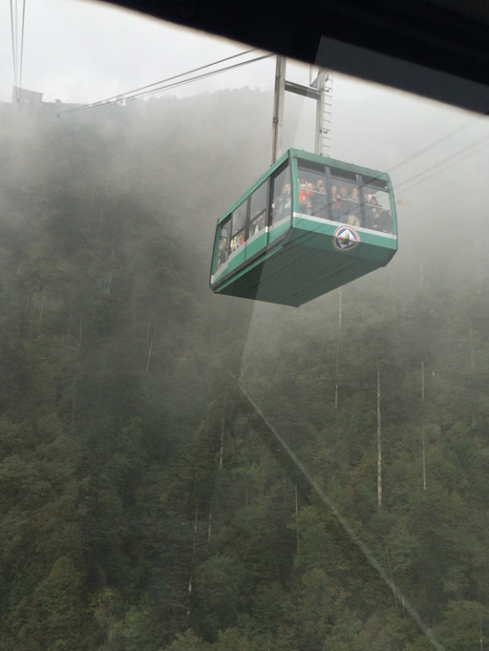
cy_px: 316
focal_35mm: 34
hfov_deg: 41.8
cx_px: 219
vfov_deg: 53.9
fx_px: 640
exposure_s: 1/570
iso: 32
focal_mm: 4.15
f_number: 2.2
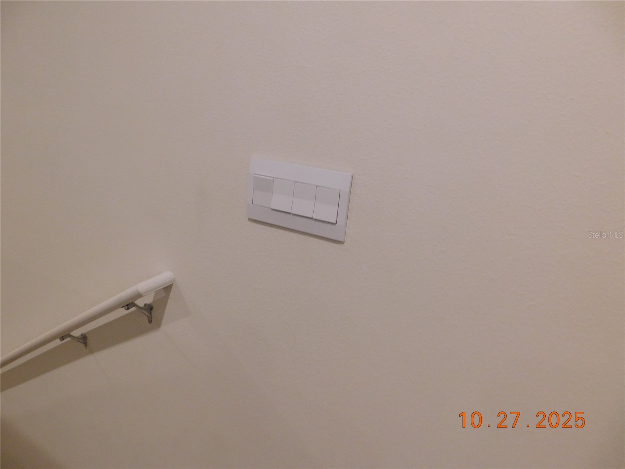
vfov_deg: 58.9
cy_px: 234
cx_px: 312
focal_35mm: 23
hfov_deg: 73.9
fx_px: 415
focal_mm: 4
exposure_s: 1/30
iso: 180
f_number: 3
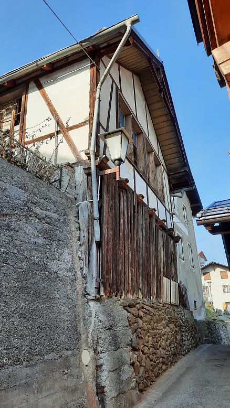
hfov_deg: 41.5
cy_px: 203
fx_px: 303
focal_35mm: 28
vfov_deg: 67.9
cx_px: 116
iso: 32
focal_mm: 4.6
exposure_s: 1/296
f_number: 2
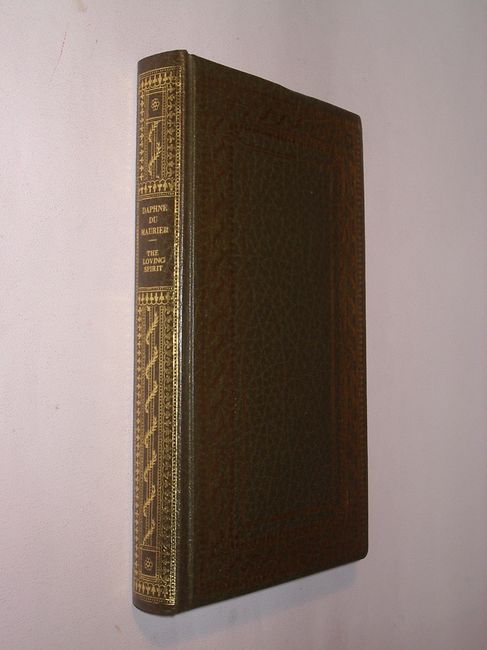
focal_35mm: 52
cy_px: 325
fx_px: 975
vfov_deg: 36.8
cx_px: 244
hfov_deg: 28.0
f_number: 5.5
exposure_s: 1/60
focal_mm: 7.8
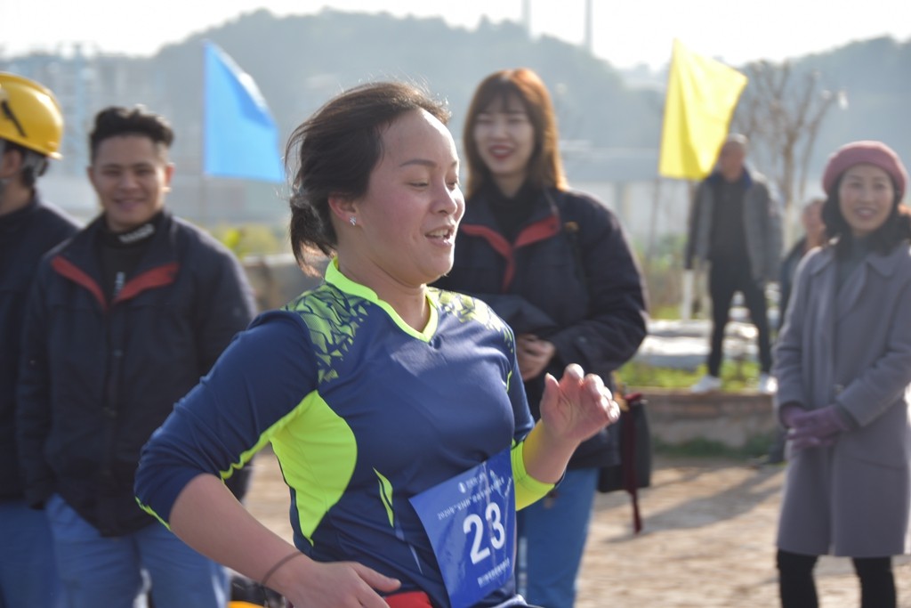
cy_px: 304
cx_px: 456
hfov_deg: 15.2
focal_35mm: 135
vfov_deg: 10.2
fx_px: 3416
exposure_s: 1/250
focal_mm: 90
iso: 100
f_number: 5.3
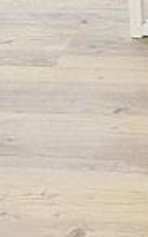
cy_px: -296
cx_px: 325
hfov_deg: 10.8
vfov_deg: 14.5
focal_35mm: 107
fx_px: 692
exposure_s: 1/30
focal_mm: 10
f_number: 3.5
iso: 400
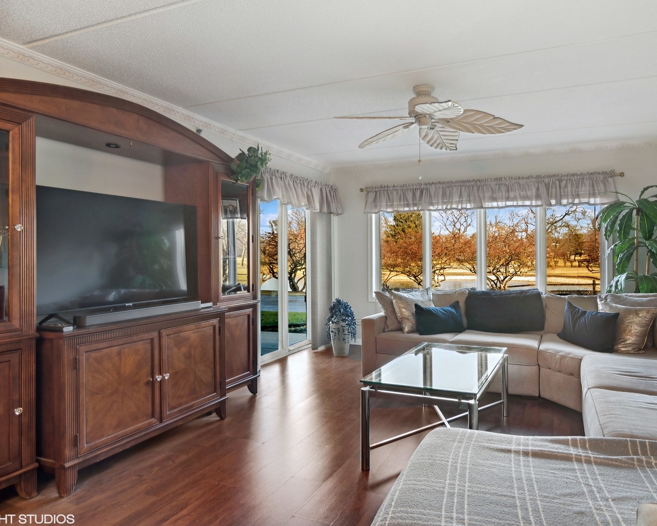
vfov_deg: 65.5
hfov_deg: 77.1
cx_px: 378
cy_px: 258
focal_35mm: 21
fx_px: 408
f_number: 8
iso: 200
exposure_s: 1/30
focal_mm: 12
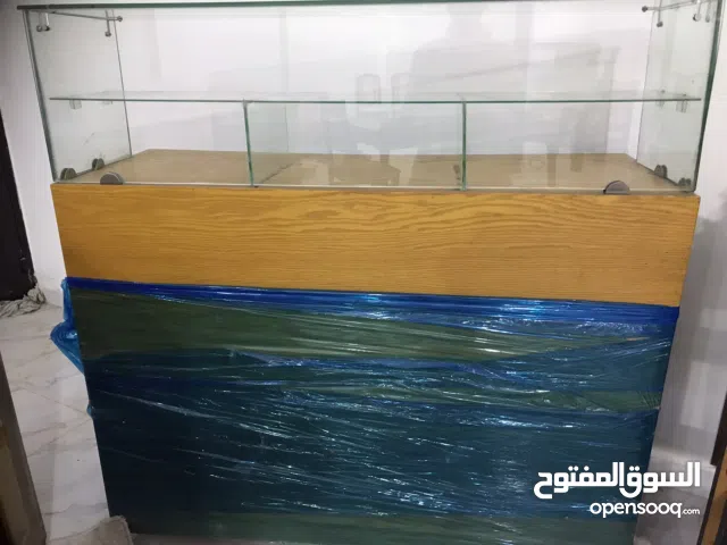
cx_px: 364
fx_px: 588
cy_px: 272
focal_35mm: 28
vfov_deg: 49.7
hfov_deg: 63.4
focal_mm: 3.99
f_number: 1.8
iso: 80
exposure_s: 1/17
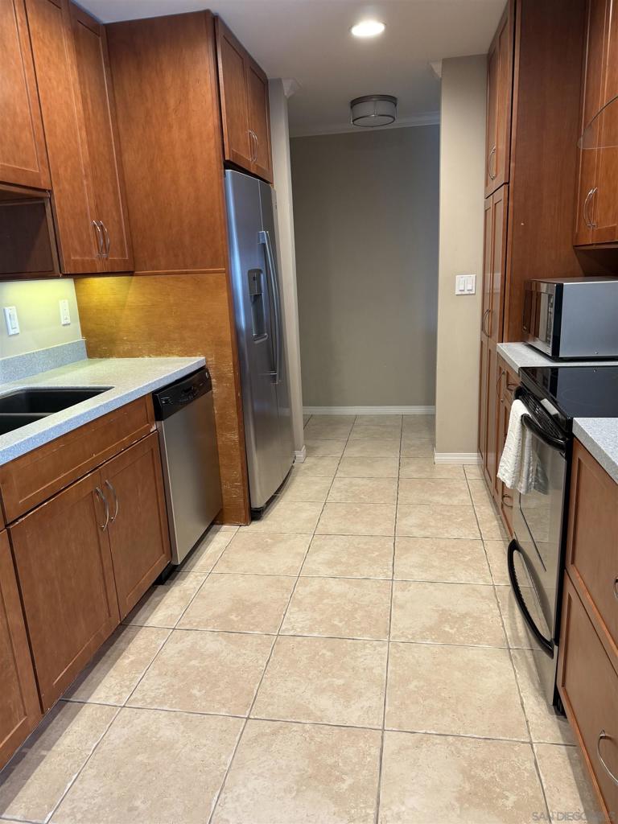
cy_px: 412
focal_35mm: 24
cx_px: 309
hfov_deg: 56.8
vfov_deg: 71.6
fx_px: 571
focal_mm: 6.76
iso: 160
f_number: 1.78
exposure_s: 1/60
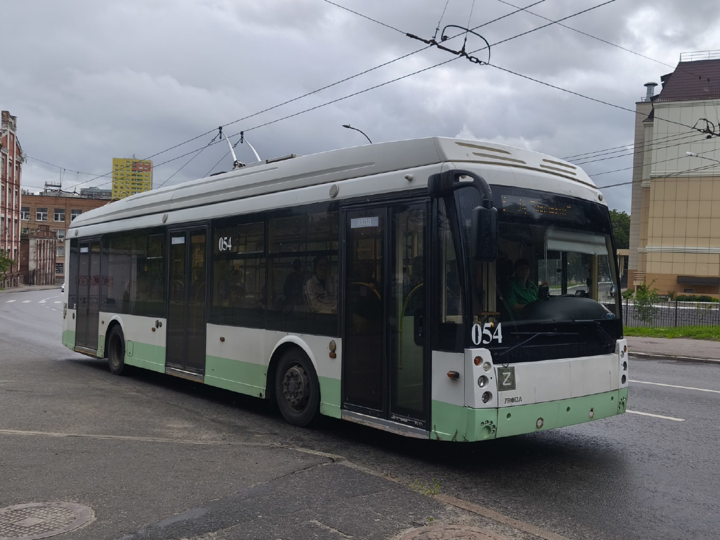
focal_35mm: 23
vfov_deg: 58.9
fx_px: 478
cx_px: 360
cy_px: 270
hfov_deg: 73.9
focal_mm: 5.35
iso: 80
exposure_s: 1/1086
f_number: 1.7
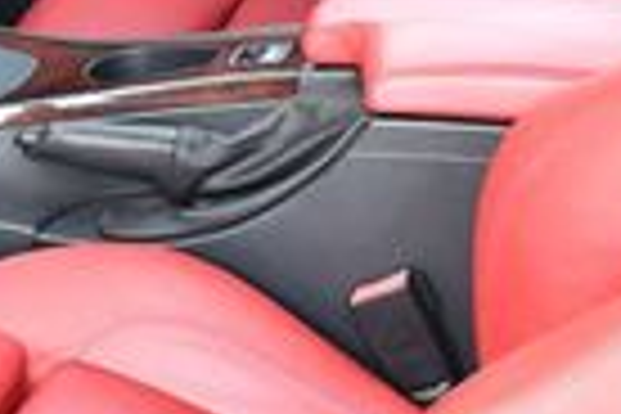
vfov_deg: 8.2
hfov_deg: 12.3
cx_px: 176
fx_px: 2881
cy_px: 158
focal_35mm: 167
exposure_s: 1/125
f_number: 3.5
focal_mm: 18
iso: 800
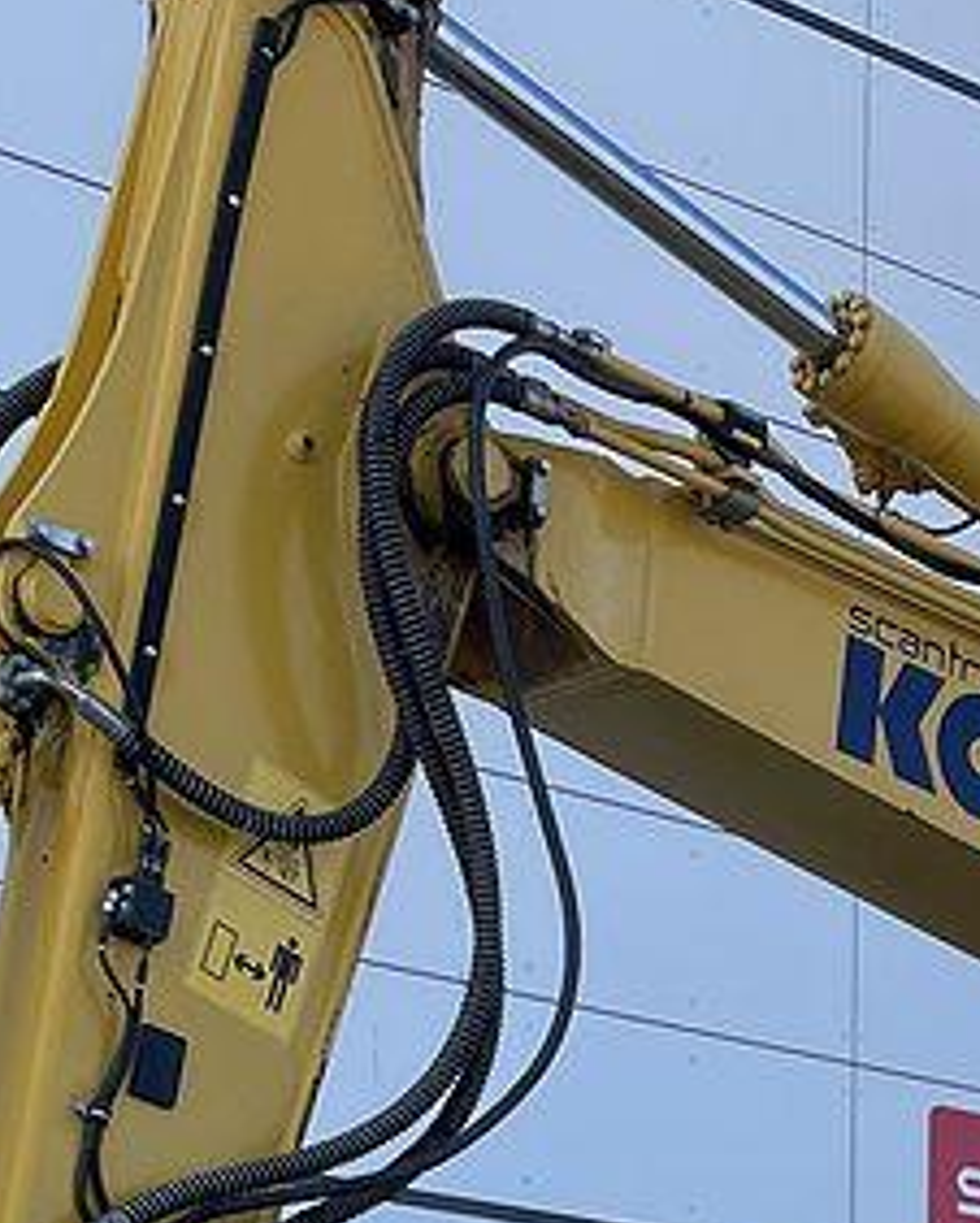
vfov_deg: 15.4
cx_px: 1036
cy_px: 1848
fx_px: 4165
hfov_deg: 13.2
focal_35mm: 115
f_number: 1.6
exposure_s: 1/1531
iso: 32
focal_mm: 4.2
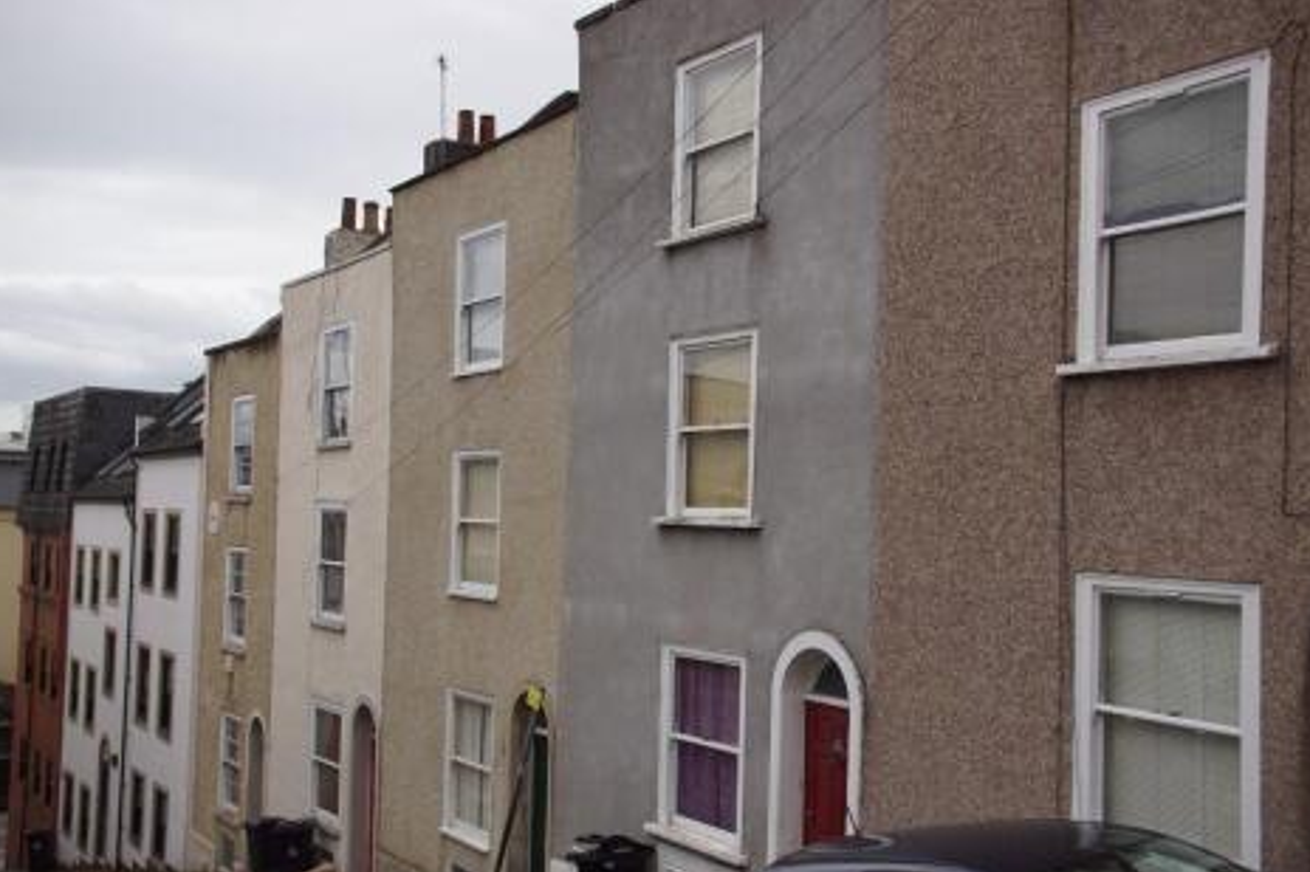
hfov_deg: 48.5
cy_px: 442
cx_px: 658
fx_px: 1455
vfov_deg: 33.4
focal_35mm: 40
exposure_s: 1/160
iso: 160
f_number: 4
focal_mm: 26
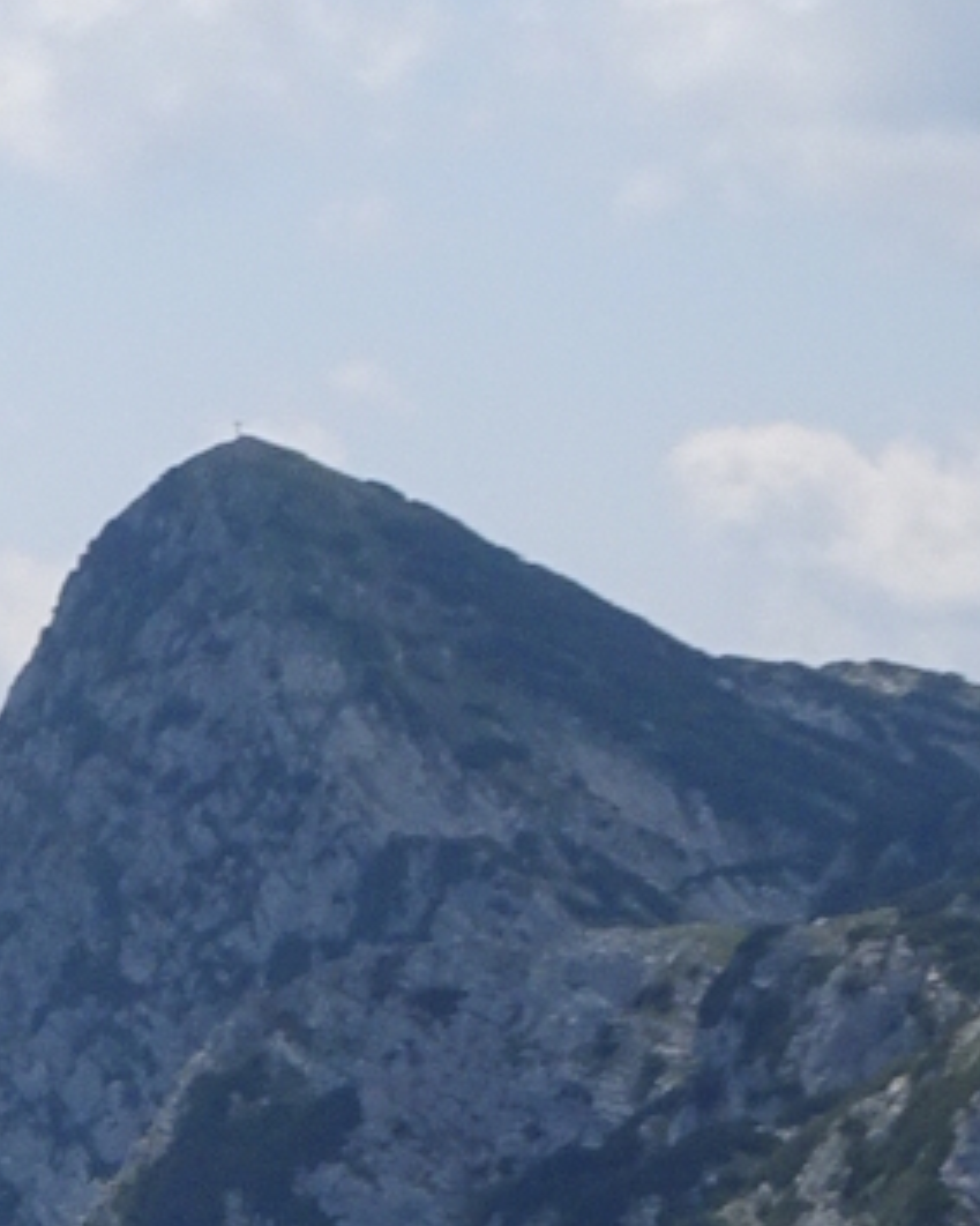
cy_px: 824
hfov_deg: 3.4
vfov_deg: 4.4
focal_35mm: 439
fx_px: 15923
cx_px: -2244
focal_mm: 14.12
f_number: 5
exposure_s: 1/640
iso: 80
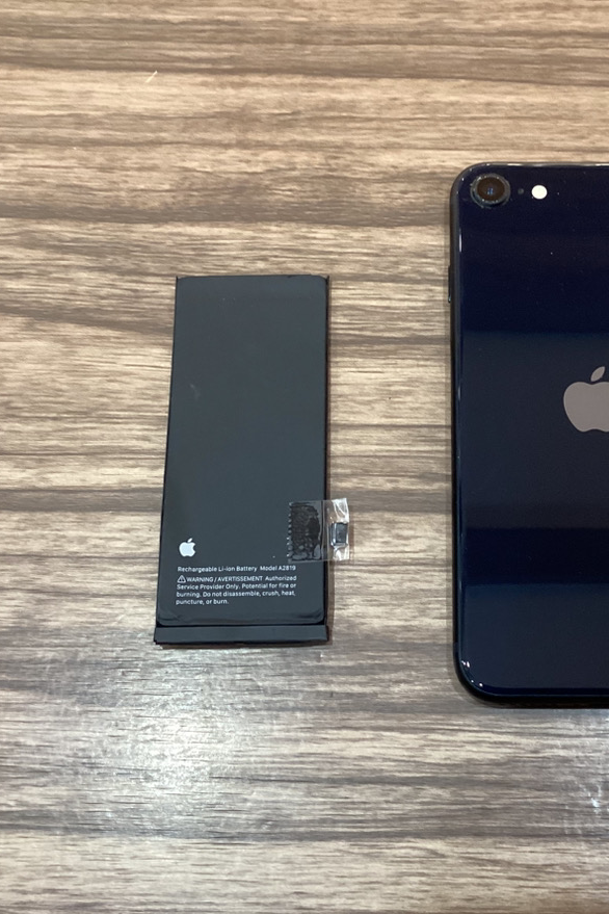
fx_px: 1116
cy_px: 467
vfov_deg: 44.5
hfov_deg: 30.1
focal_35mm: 44
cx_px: 434
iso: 250
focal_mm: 3.3
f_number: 2.4
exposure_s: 1/50
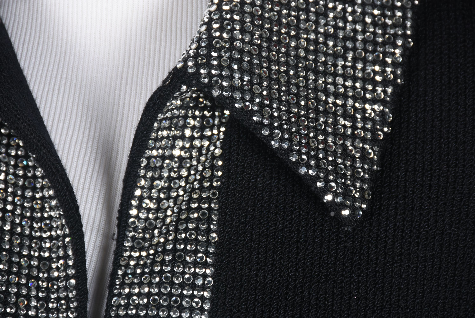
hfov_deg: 9.8
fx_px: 2773
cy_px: 159
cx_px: 238
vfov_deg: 6.6
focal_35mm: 210
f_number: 10
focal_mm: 140
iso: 200
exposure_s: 1/125
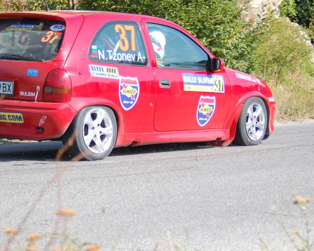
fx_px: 1190
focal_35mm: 128
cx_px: 140
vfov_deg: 12.0
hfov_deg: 15.0
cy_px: 62
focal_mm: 48
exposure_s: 1/1000
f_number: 4.2
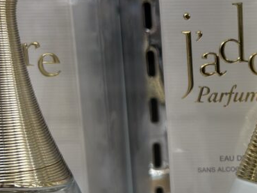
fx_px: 534
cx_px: 281
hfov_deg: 25.2
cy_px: 131
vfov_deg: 20.3
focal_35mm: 72
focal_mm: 5.7
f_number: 1.5
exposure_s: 1/100
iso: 50
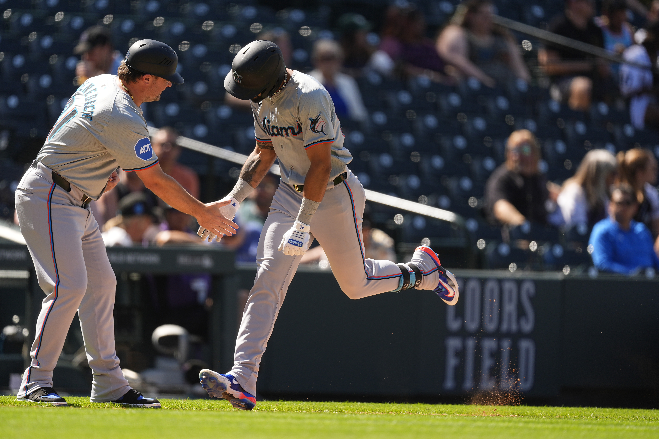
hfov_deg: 3.4
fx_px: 10982
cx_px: 330
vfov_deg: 2.3
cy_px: 220
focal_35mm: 600
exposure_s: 1/1250
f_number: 4
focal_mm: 600
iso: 320
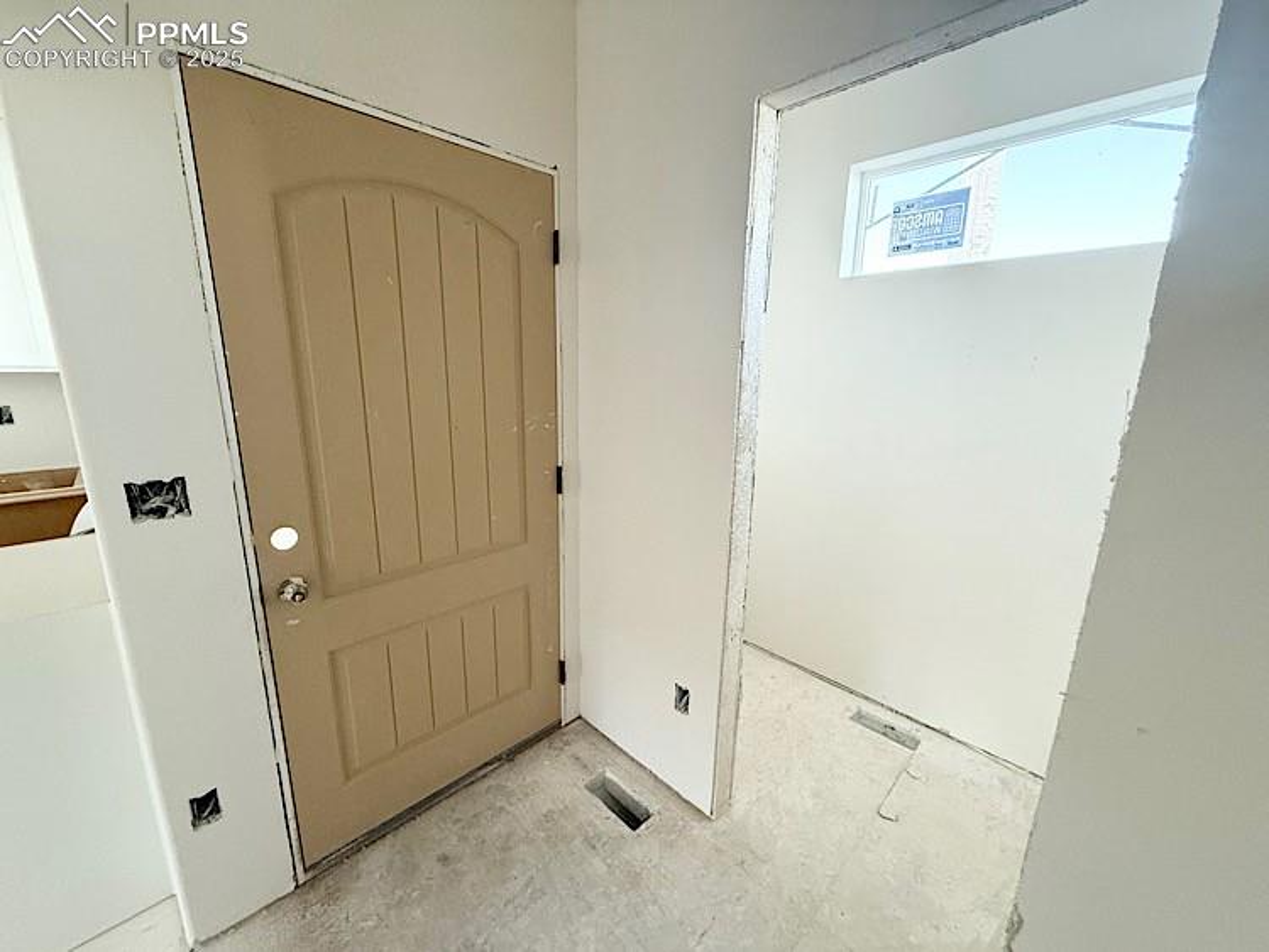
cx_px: 634
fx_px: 513
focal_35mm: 14
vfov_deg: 85.7
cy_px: 476
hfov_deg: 102.0
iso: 500
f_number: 2.2
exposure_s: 1/60
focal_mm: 2.22
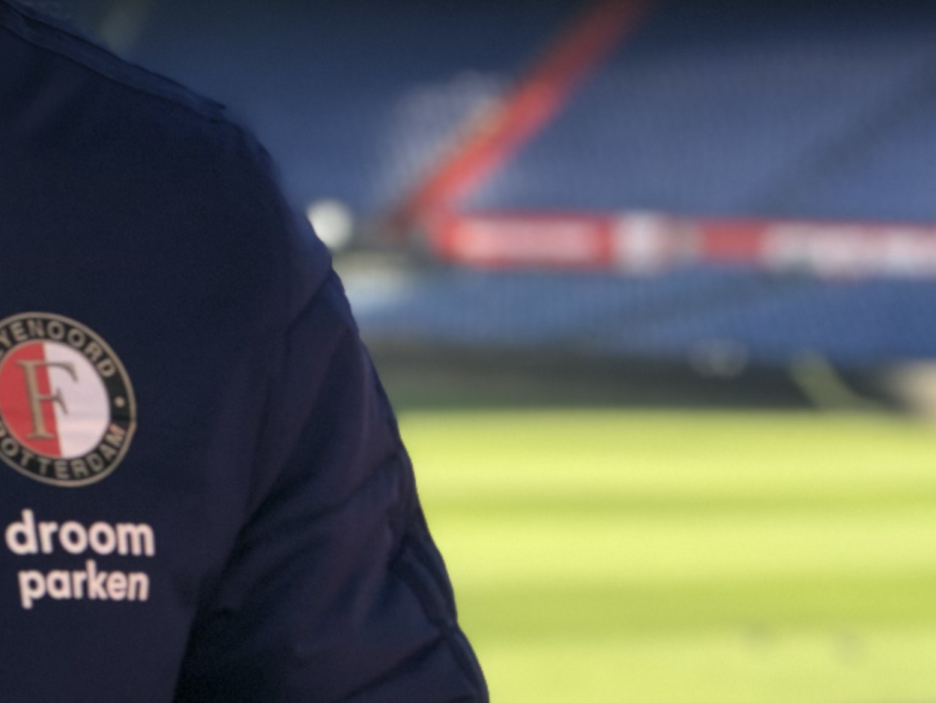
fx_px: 4976
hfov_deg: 10.5
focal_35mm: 184
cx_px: -257
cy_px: 252
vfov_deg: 8.1
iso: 32
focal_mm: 6.6
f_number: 2.8
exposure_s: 1/120
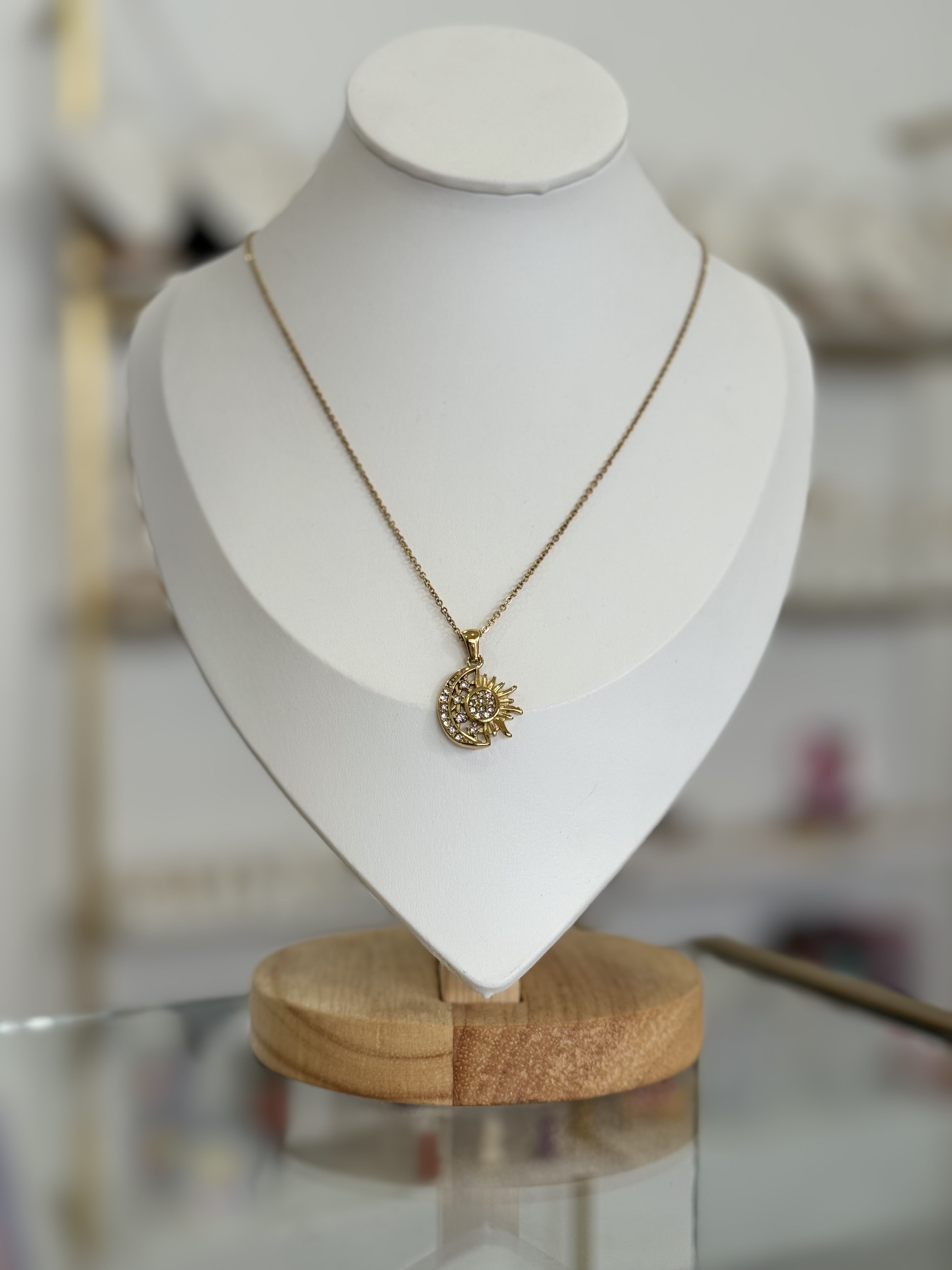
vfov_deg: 39.7
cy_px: 635
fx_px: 1760
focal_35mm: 48
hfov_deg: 30.3
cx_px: 476
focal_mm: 6.76
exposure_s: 1/121
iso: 64
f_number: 1.78
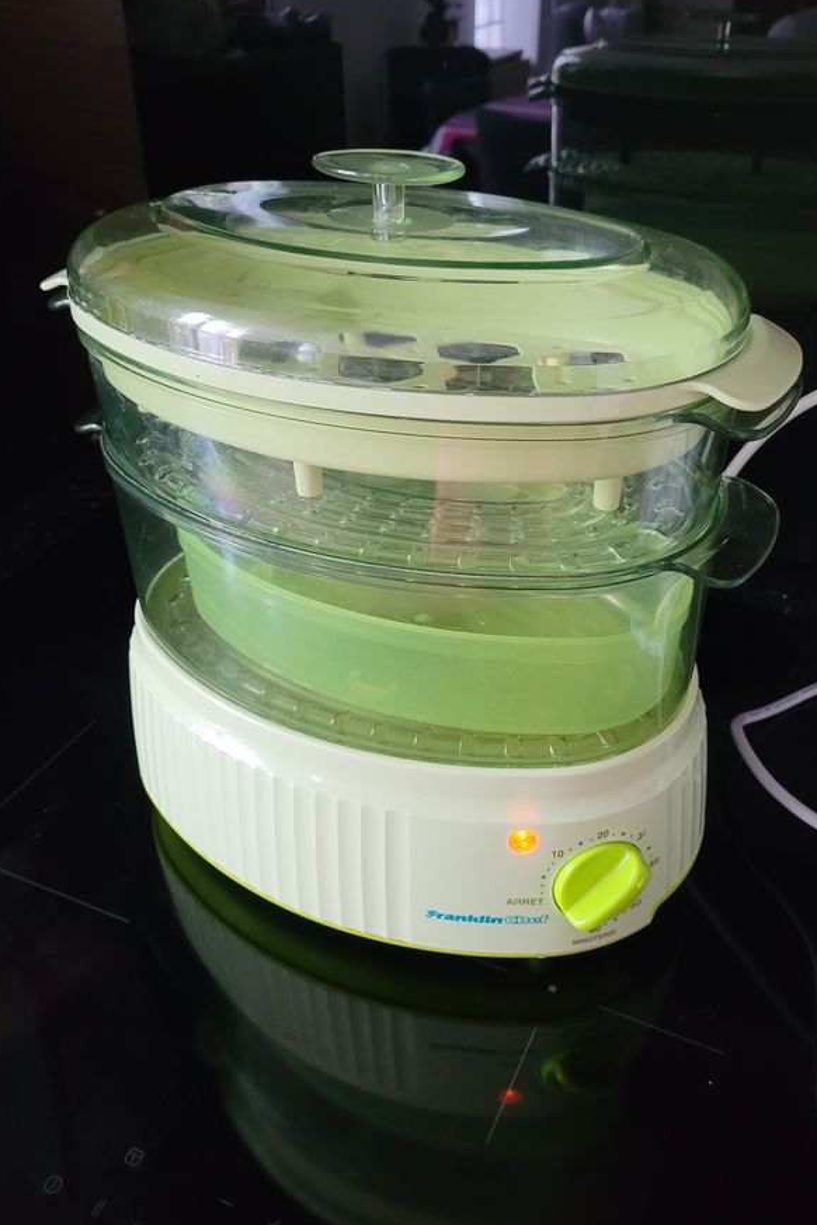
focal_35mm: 31
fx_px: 1054
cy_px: 572
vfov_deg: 60.2
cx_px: 449
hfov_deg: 42.3
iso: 800
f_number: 1.8
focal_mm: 5.4
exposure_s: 1/50
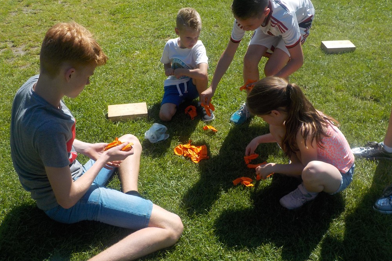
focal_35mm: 32
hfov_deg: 58.7
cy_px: 137
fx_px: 349
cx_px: 194
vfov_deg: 41.1
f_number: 3.3
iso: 125
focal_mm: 4.1
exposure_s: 1/1000
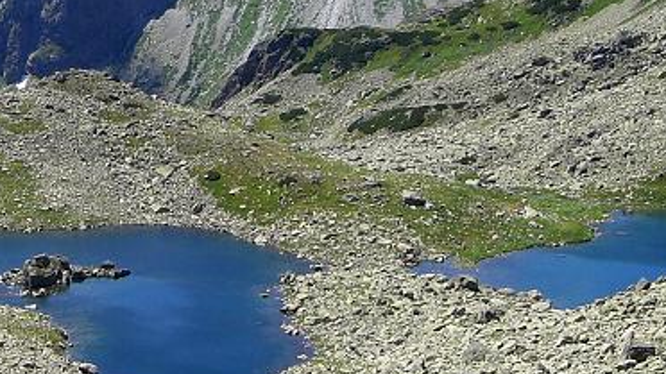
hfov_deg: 23.5
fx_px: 1571
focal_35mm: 89
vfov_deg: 13.4
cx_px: 107
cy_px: 16
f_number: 4.4
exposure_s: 1/400
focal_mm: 6.3
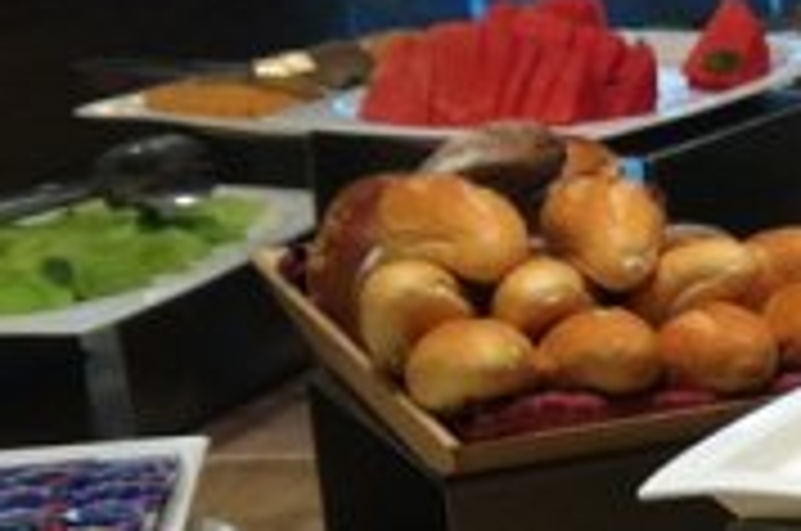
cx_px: 1368
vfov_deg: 9.6
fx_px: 3132
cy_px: 626
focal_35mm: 141
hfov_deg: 13.3
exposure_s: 1/17
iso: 80
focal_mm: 3.85
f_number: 2.8
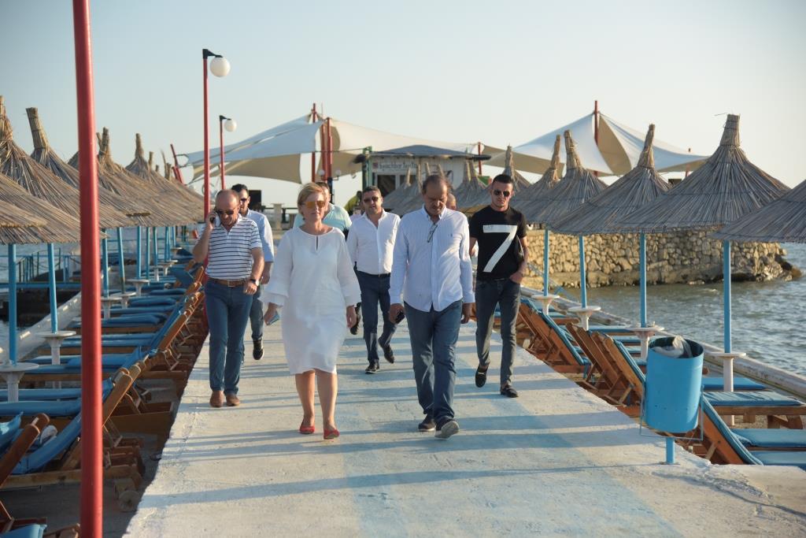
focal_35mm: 70
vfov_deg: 19.5
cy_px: 269
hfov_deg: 28.8
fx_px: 1567
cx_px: 403
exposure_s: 1/2000
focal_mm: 70
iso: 1000
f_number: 4
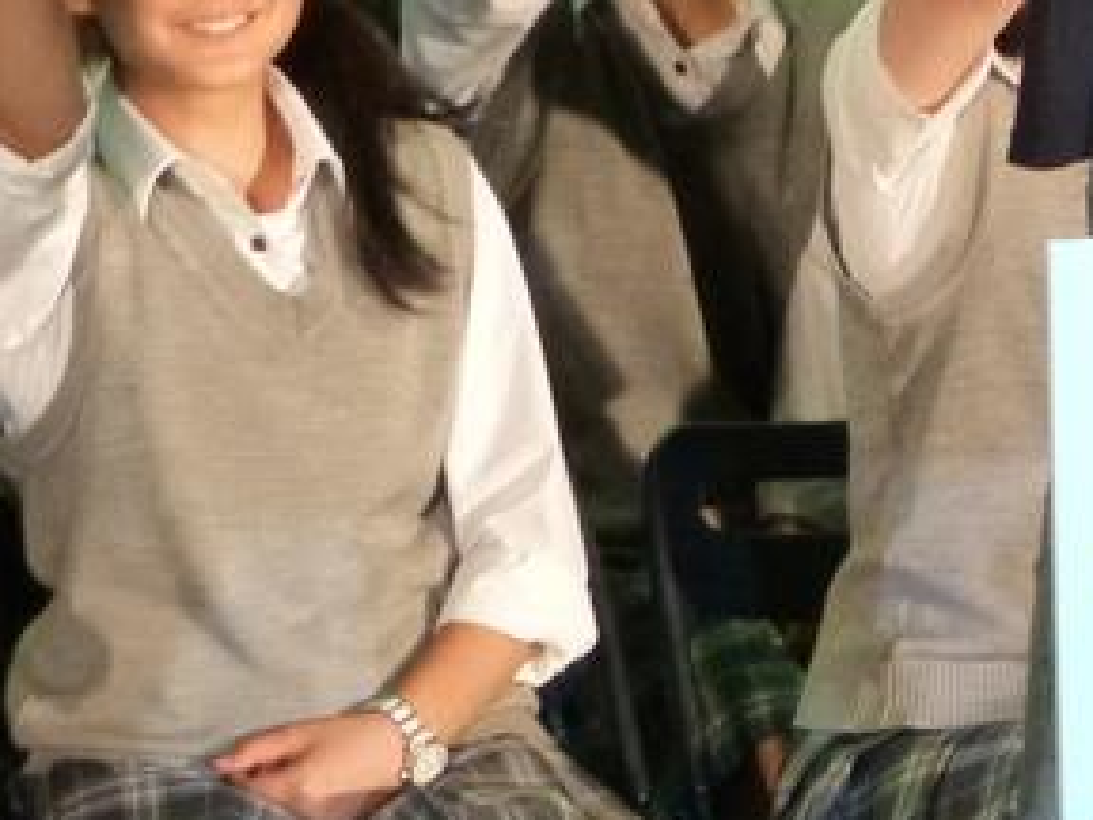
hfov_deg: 4.8
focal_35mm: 409
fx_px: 12914
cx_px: 1875
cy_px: -247
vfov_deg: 3.6
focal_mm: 20.6
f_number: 5.3
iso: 800
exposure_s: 1/25
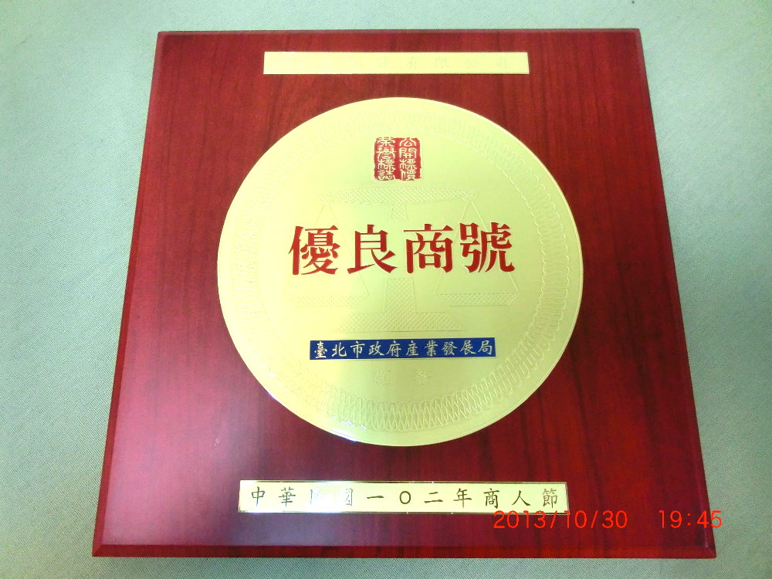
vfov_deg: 56.8
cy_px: 290
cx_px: 386
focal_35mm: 24
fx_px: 535
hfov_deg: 71.6
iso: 400
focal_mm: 4.24
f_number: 3
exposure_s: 1/60
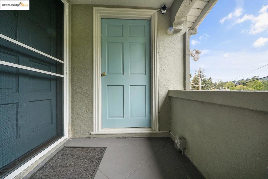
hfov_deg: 112.6
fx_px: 89
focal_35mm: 12
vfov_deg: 90.0
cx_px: 134
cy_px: 90
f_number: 11
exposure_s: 1/20
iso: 320
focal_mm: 12
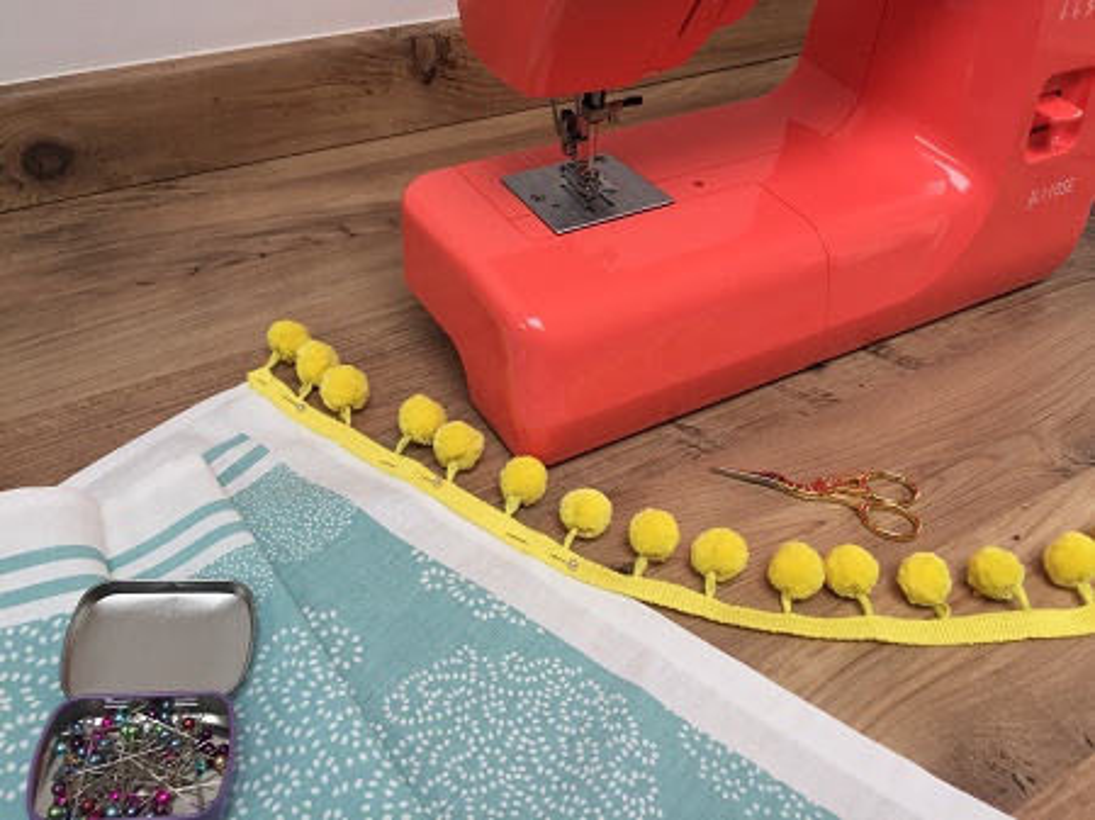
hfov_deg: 61.7
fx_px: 917
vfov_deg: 48.2
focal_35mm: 29
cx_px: 548
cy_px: 410
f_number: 2.2
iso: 32
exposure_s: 1/159
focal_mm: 4.15
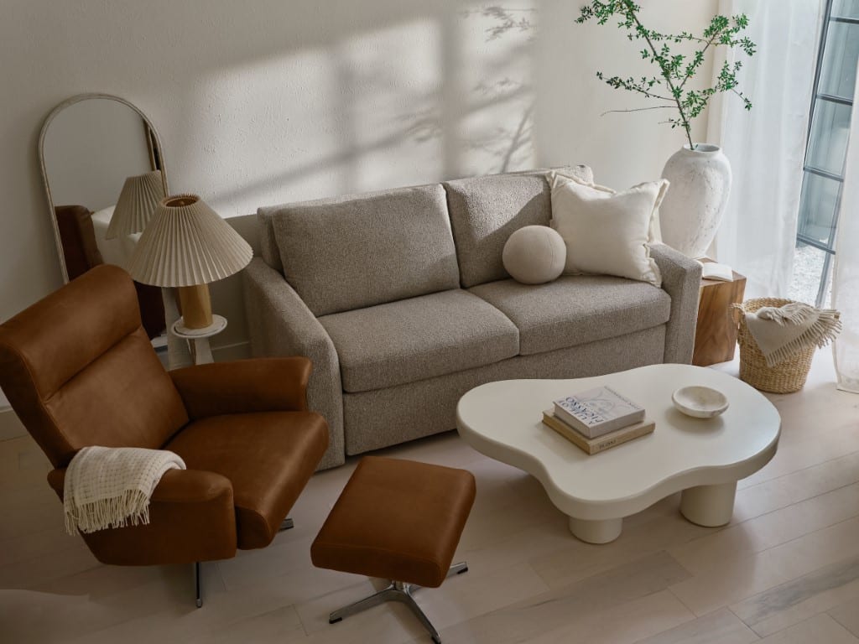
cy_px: 322
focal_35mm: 36
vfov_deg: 39.7
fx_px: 893
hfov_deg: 51.4
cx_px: 430
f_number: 8
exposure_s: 1/13
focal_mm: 45
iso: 800
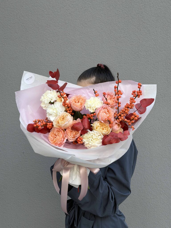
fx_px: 316
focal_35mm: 48
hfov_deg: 30.3
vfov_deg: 39.7
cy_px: 114
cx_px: 86
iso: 64
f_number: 1.78
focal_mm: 6.76
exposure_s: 1/270
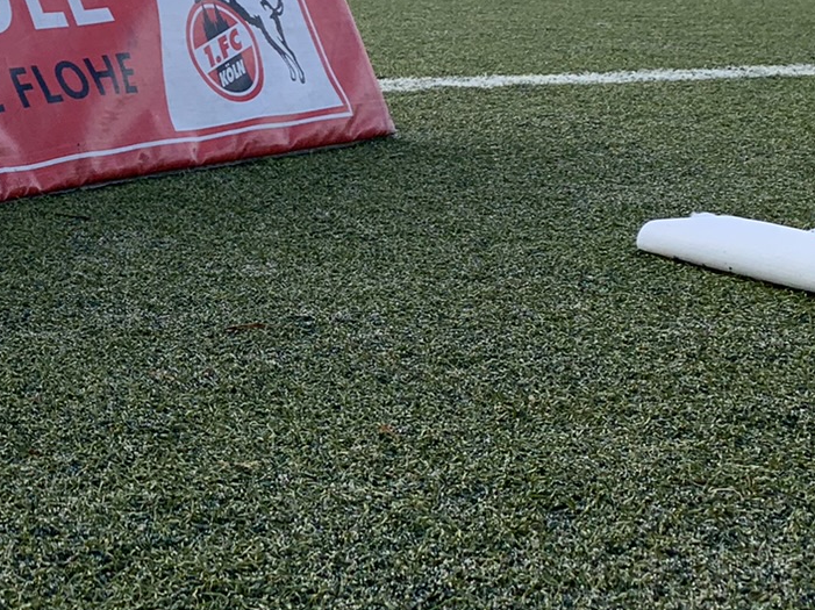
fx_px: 1788
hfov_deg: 23.9
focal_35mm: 76
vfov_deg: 19.2
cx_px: -101
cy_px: 160
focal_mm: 4.25
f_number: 1.8
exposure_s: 1/1021
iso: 25
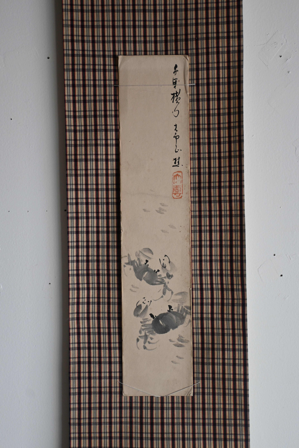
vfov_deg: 47.2
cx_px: 150
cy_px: 224
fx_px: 514
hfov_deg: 32.4
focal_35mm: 41
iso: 640
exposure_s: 1/125
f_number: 4.5
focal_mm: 27.5
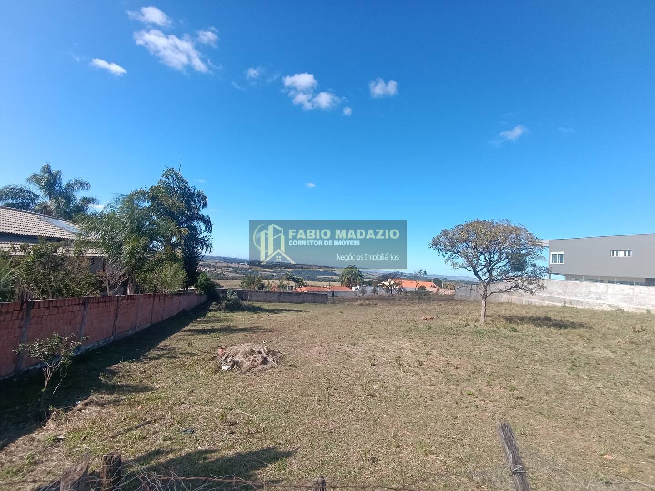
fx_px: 303
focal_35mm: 16
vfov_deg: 78.1
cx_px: 328
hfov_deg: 94.5
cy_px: 246
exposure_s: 1/697
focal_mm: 1.65
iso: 50
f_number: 2.2
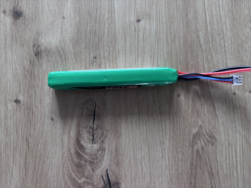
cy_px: 94
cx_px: 126
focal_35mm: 26
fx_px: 189
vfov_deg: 53.1
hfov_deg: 67.3
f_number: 1.6
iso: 640
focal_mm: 5.96
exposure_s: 1/36
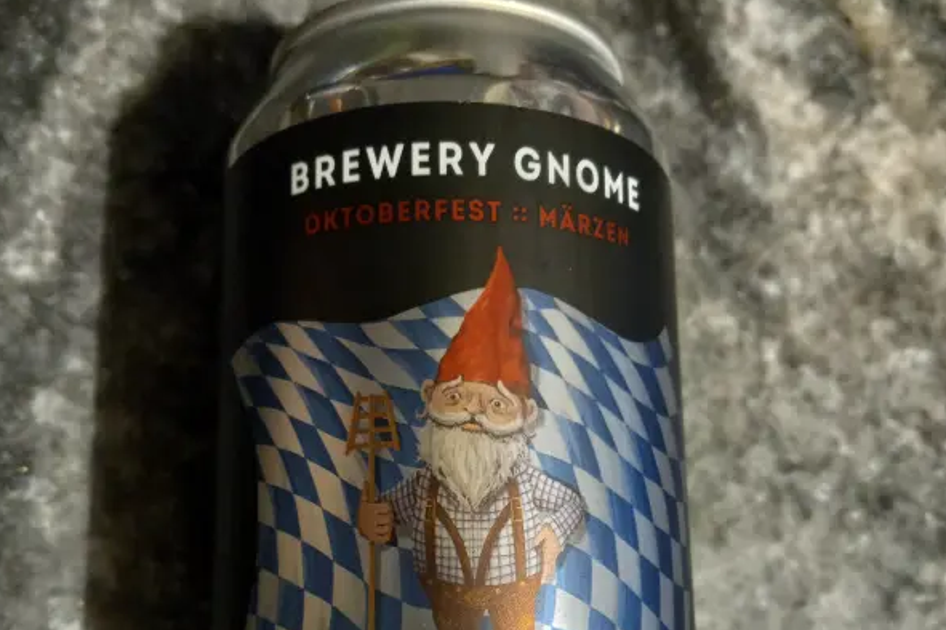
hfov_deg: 50.7
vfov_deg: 34.6
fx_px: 998
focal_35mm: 38
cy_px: 445
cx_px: 471
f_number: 1.8
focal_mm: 3.94
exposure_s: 1/30
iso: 250
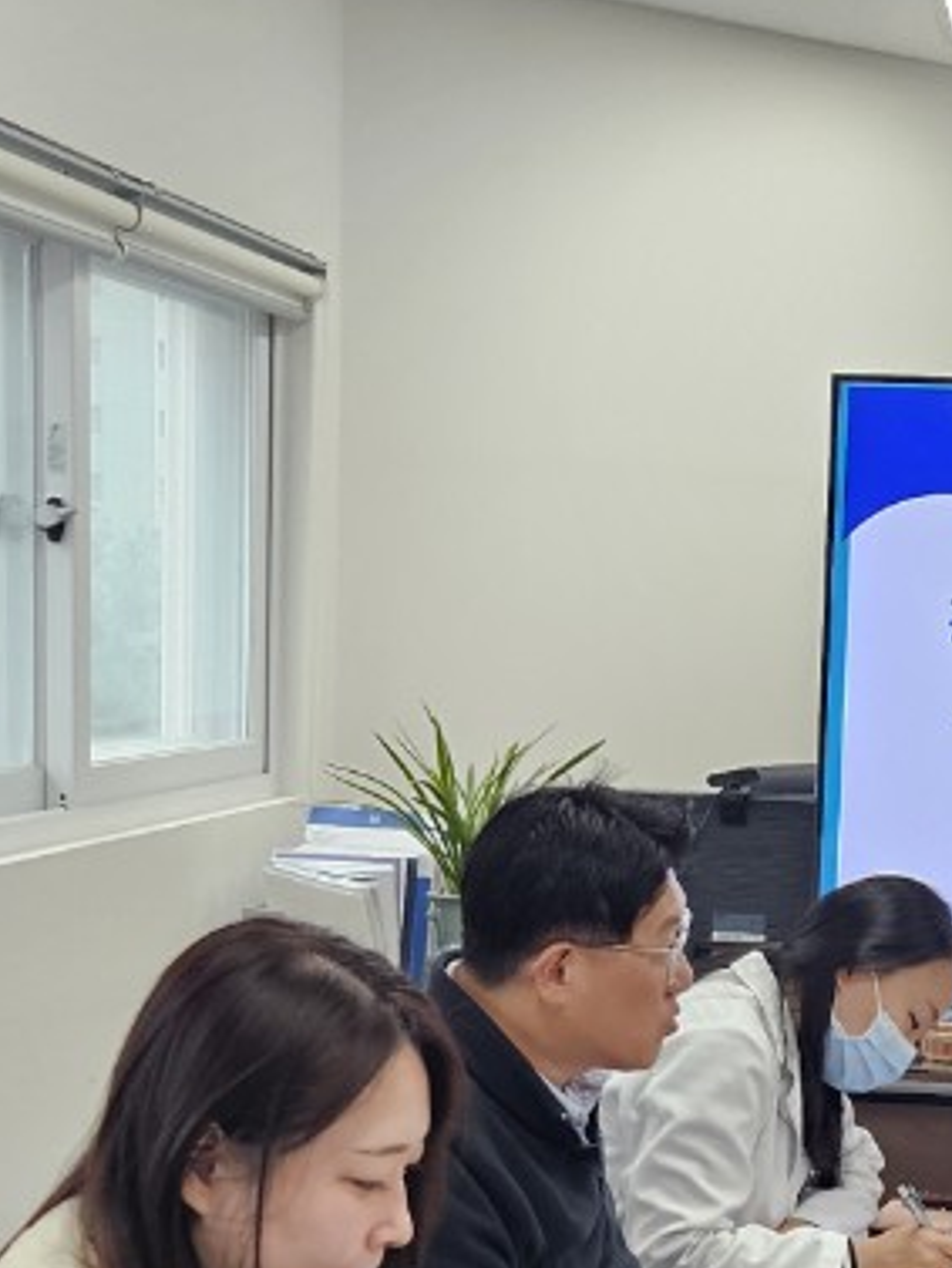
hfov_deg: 18.7
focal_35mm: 78
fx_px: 2859
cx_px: 774
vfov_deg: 24.6
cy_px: 1029
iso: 160
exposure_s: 1/120
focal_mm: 5.4
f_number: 1.8
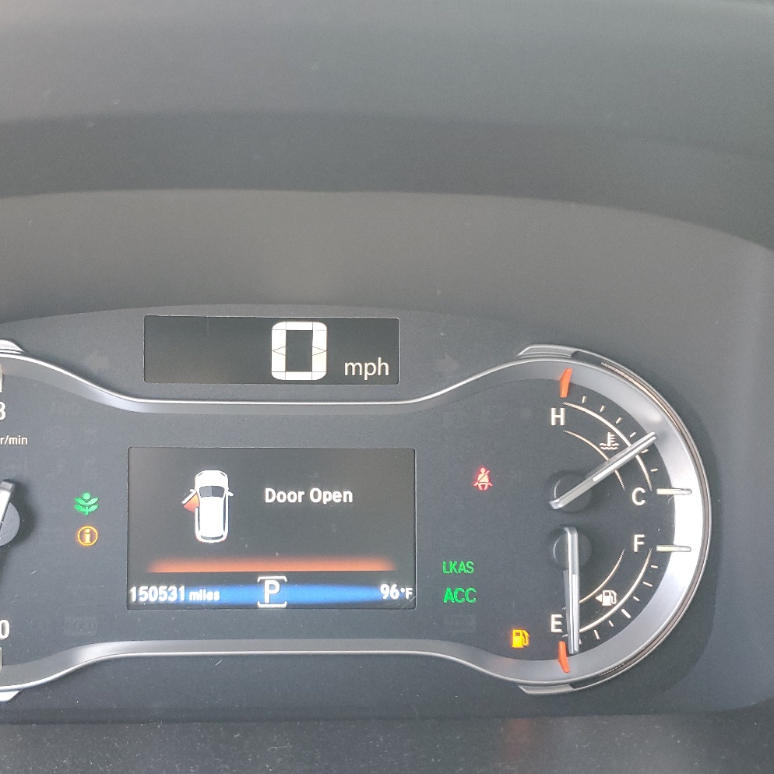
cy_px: 457
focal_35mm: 37
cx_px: 264
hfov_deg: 44.3
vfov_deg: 44.7
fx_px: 936
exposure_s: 1/60.2
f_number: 1.5
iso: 126
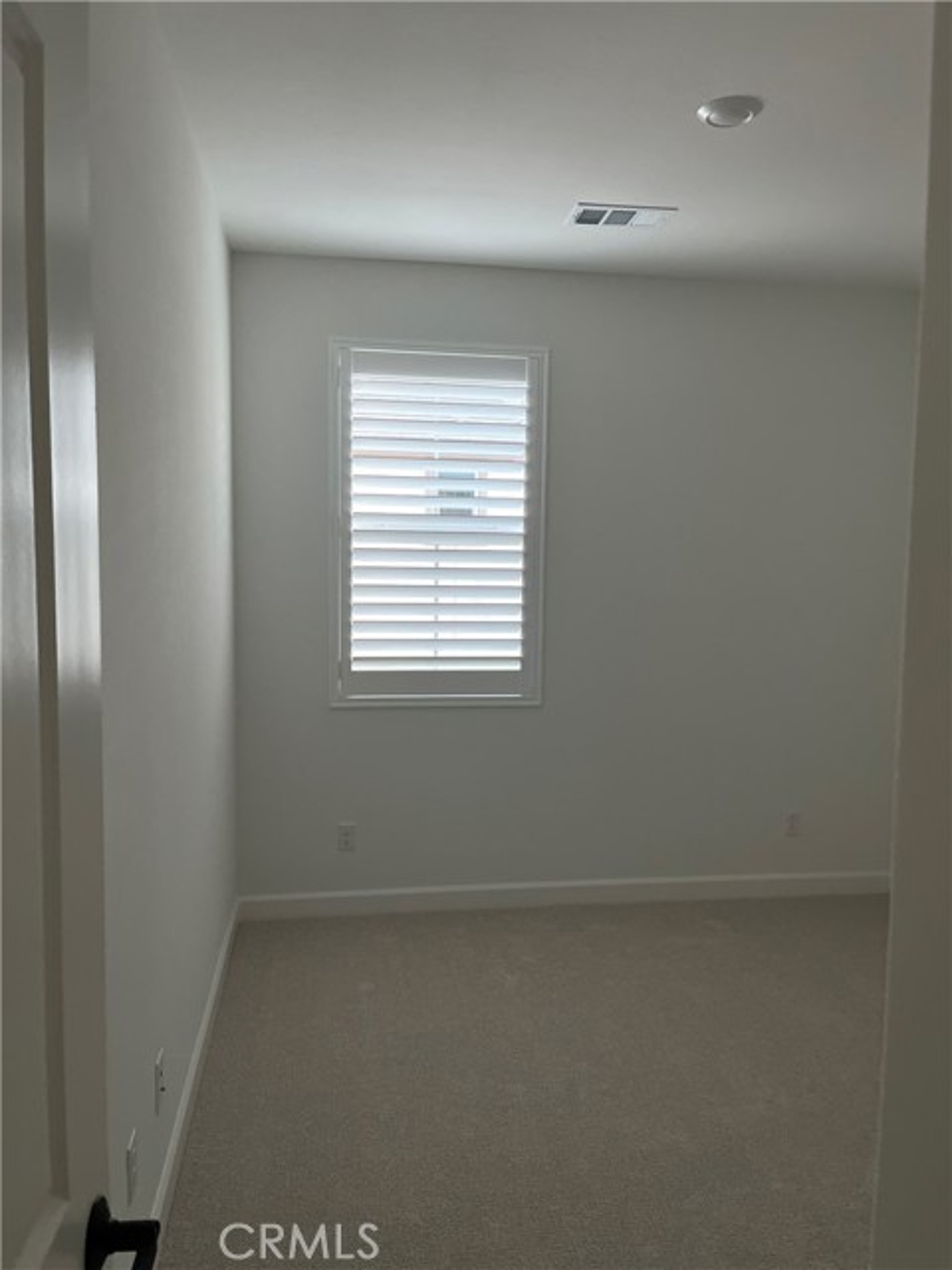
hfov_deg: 53.1
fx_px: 953
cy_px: 635
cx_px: 476
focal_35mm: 26
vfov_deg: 67.3
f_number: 1.6
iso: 500
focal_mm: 5.1
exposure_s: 1/48
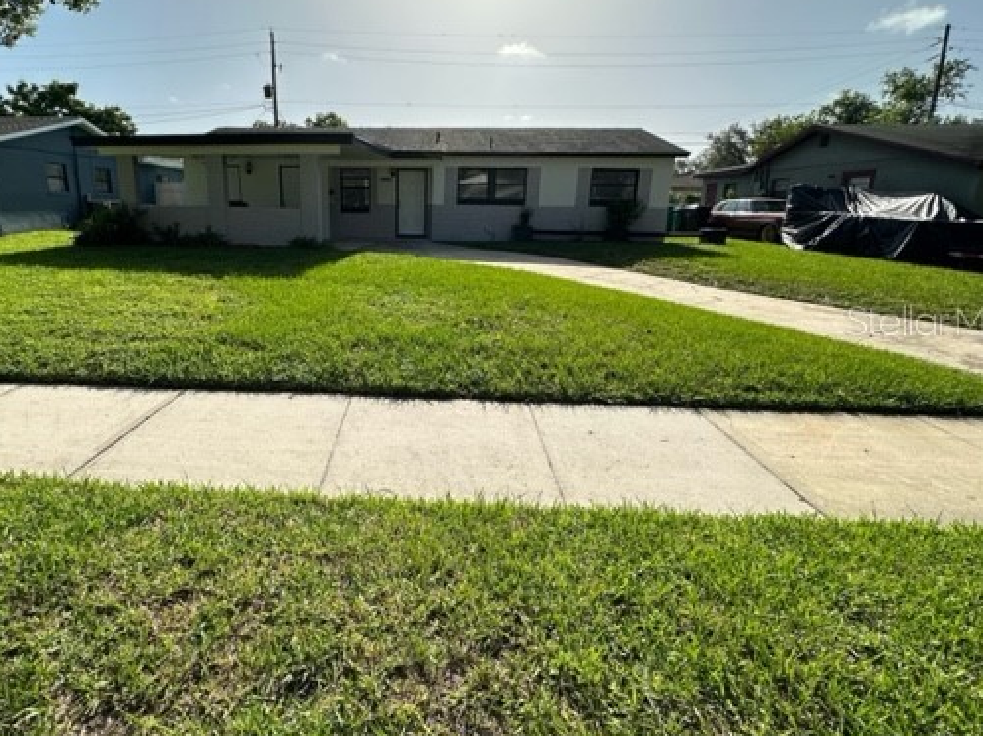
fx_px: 511
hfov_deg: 86.8
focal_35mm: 18
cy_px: 320
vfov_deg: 71.2
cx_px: 401
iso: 40
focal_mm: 2.22
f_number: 2.2
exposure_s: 1/1916
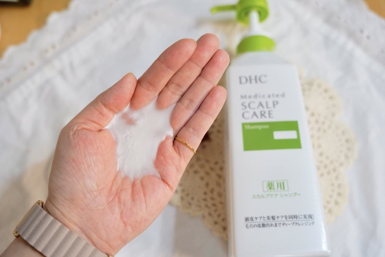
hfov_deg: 49.3
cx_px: 192
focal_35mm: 39
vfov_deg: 34.0
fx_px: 419
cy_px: 128
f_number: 4
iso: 250
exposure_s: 1/60
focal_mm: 39.2
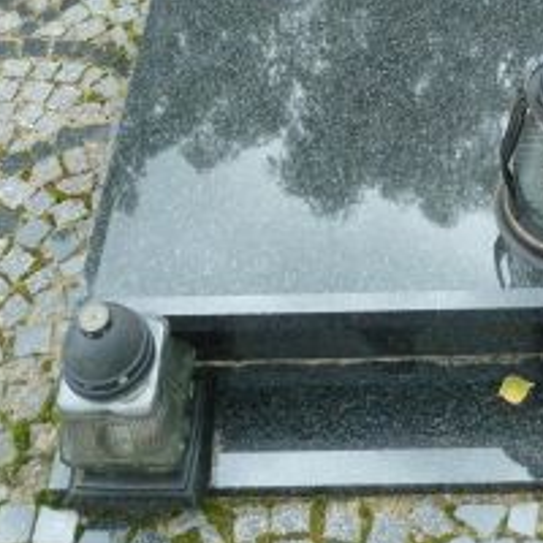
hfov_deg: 32.0
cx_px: 356
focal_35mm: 53
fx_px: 941
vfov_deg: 28.7
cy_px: -76
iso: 400
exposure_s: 1/125
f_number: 3.3
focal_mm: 4.1
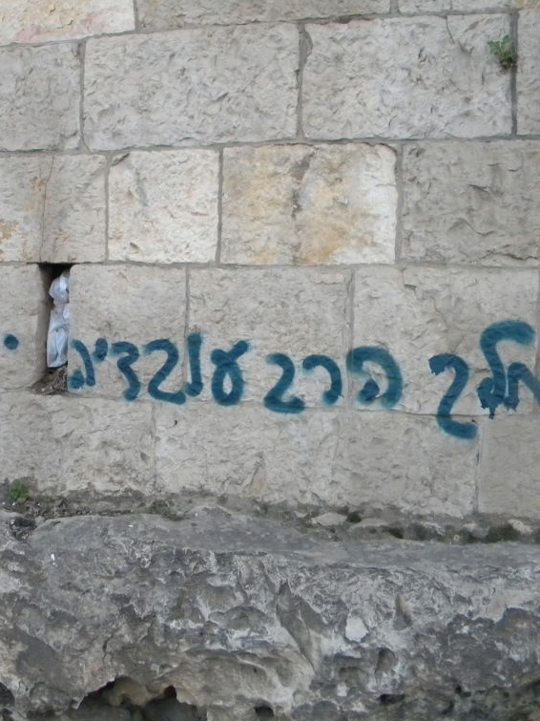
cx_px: 177
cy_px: 360
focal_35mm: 38
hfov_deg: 37.3
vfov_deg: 49.0
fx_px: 791
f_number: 3.5
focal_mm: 5
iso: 400
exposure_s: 1/229
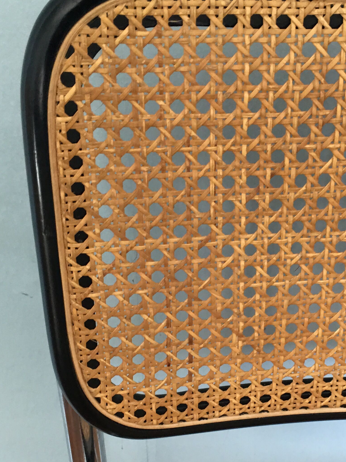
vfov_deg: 33.4
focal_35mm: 57
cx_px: 241
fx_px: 759
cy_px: 322
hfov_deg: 25.5
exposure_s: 1/33
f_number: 2.2
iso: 50
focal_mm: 4.15
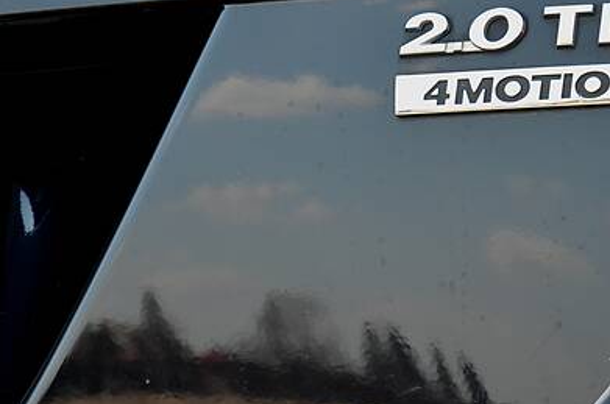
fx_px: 5445
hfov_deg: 6.4
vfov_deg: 4.2
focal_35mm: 322
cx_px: 562
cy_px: 76
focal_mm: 105
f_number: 6.3
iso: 200
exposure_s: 1/160
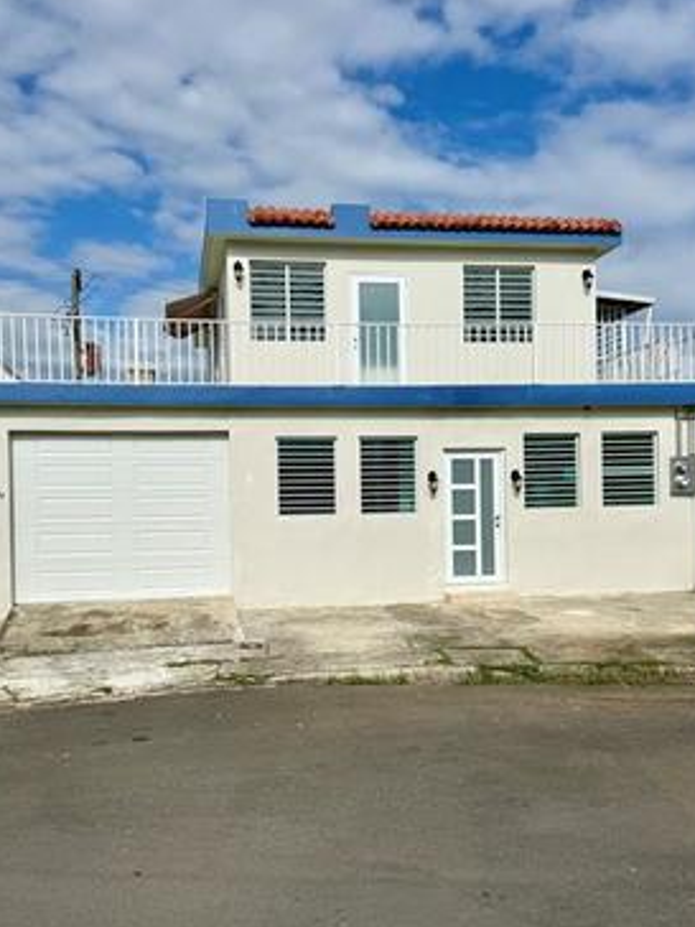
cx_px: 345
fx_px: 883
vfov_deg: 55.3
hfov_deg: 42.9
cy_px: 507
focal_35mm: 33
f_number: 1.78
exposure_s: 1/14286
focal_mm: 6.76
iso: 80
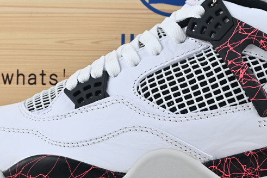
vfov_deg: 12.4
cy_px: 101
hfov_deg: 18.5
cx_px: 180
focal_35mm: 110
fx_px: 816
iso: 100
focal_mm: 30
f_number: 7.1
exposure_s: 1/30
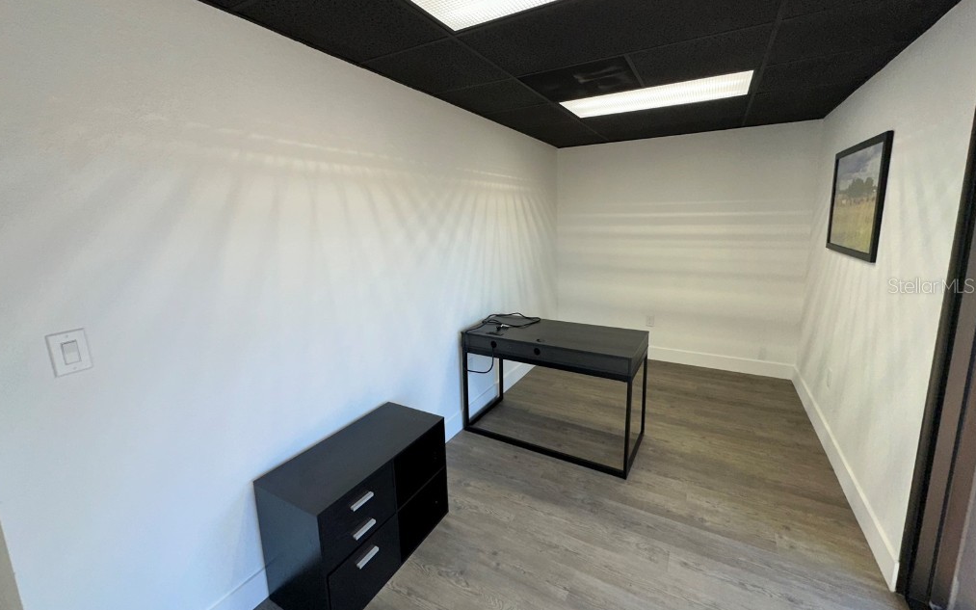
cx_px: 486
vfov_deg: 74.7
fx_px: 399
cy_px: 285
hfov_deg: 101.5
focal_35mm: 15
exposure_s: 1/129
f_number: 2.2
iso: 32
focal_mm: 2.22
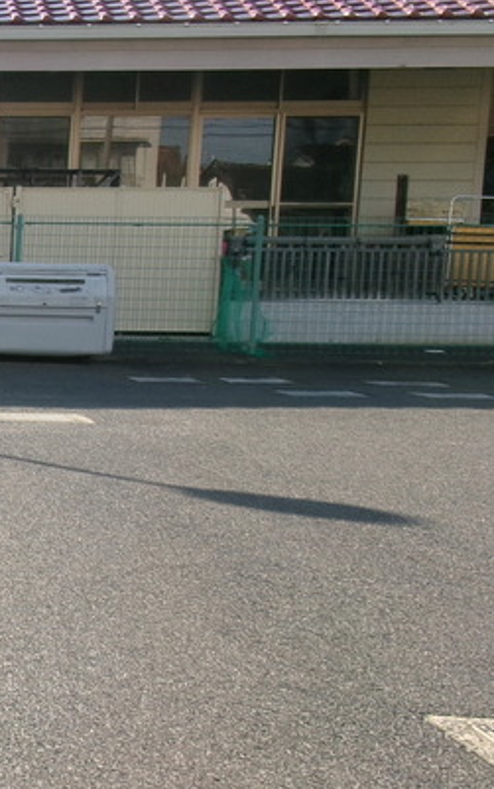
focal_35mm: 74
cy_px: 466
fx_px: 1592
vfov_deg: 27.8
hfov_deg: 14.6
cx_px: -484
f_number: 3.9
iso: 100
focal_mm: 5.1
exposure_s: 1/400
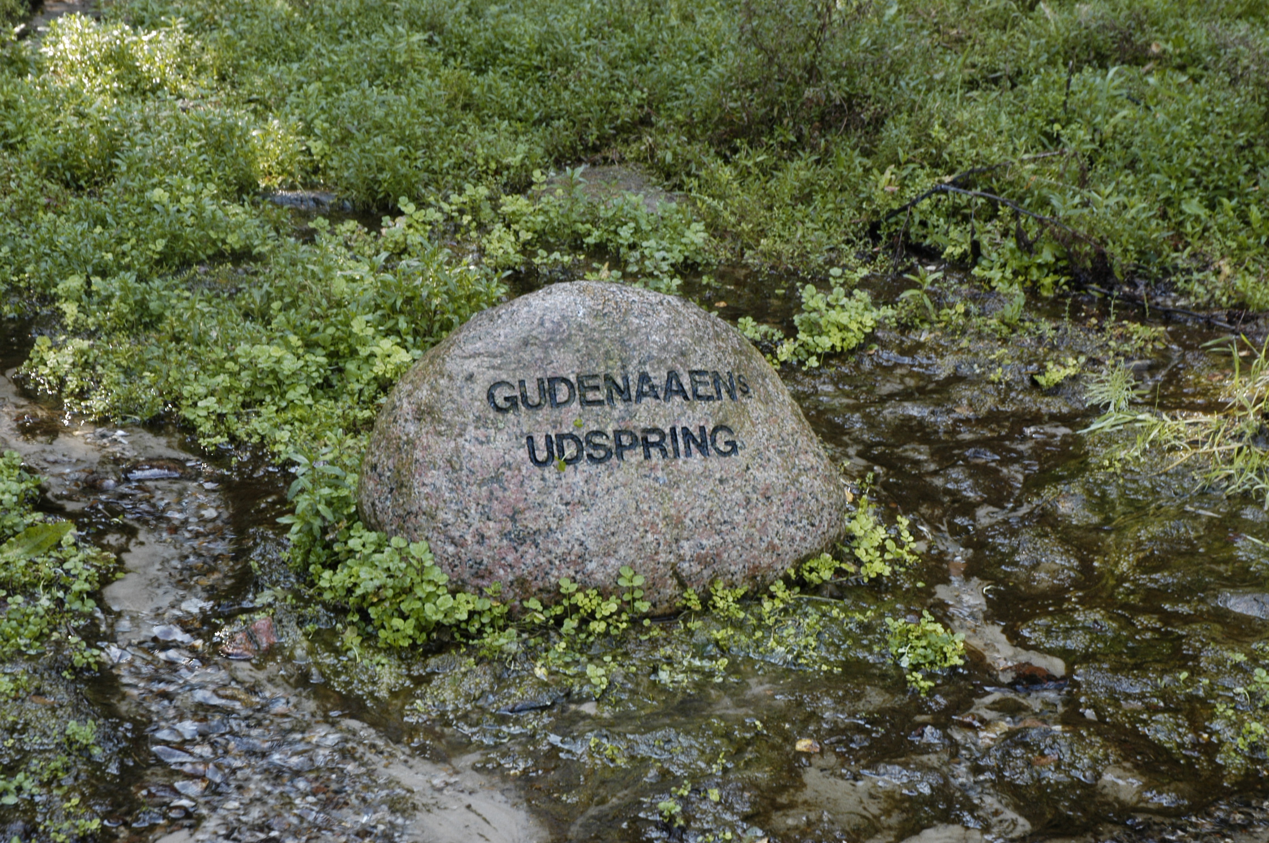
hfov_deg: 29.3
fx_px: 2429
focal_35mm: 69
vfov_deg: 19.7
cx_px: 634
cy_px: 422
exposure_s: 1/25
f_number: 8
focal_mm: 46
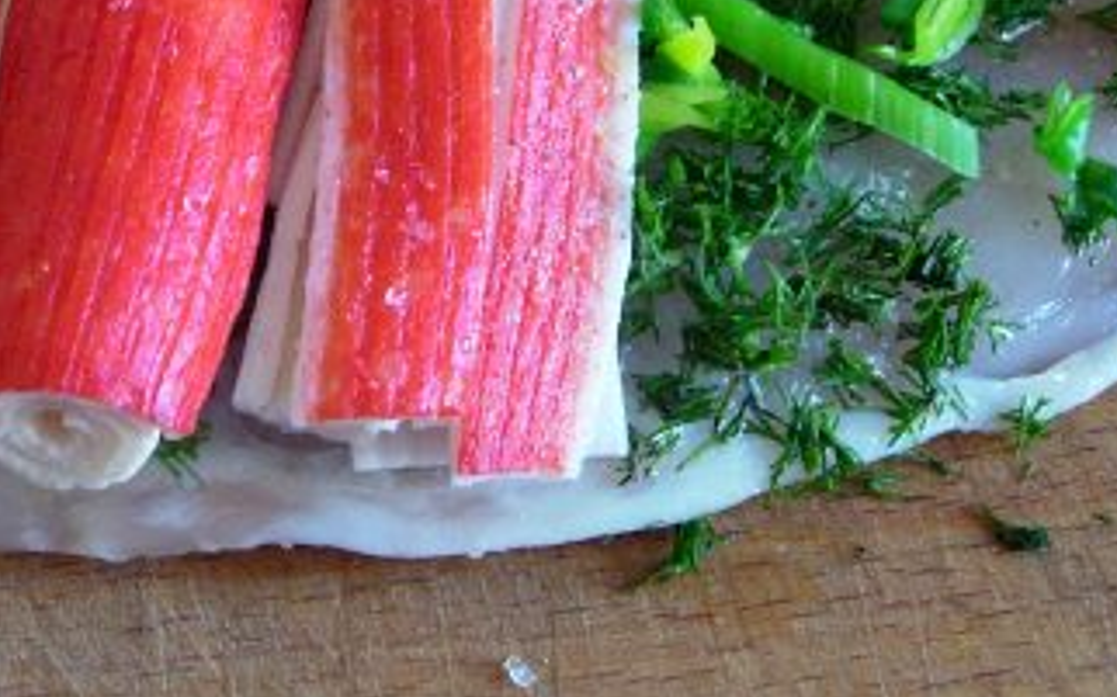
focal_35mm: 80
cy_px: 101
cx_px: 326
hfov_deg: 25.6
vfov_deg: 16.1
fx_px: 2434
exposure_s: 1/27.6
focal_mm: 7.8
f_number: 2.8
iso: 200
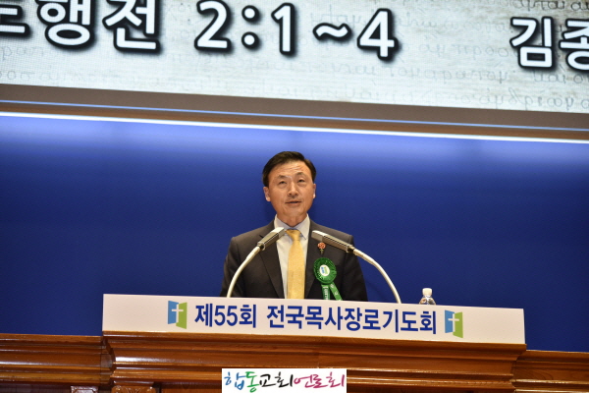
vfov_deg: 11.4
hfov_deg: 17.1
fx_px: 1963
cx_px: 294
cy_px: 196
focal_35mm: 120
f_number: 4
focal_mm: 120
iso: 800
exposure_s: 1/250
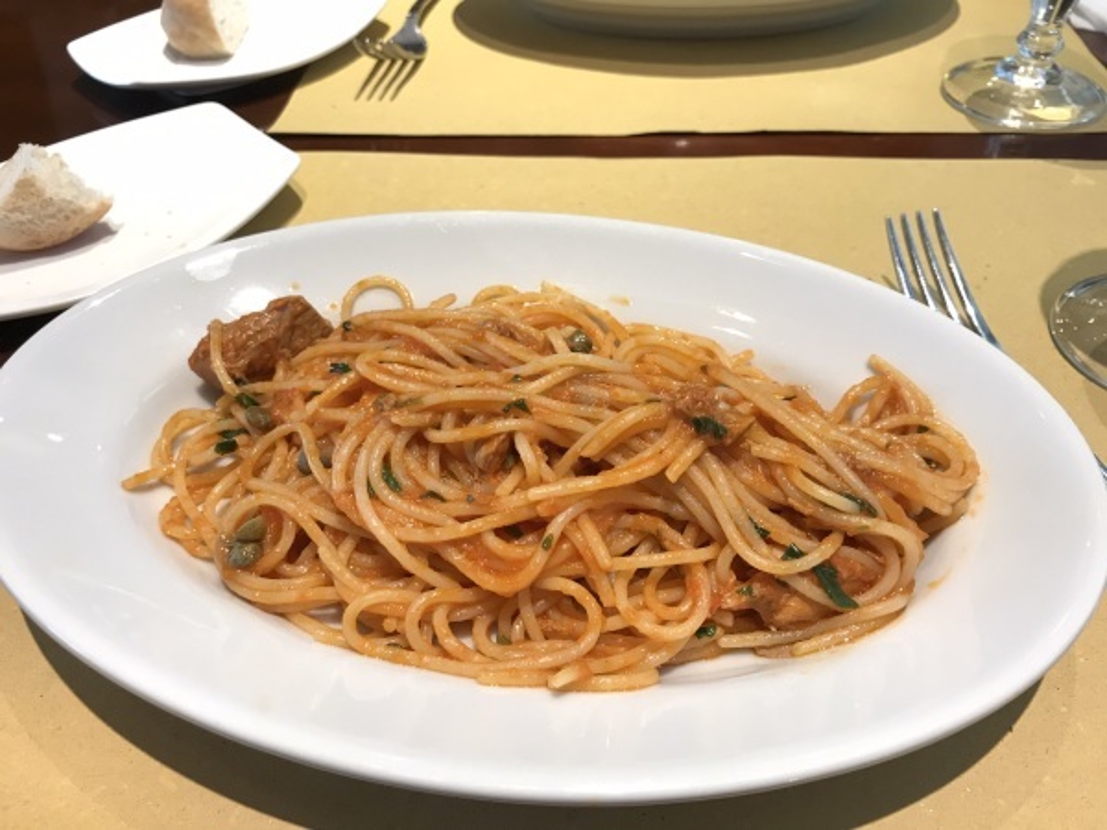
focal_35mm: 28
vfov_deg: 49.7
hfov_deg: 63.4
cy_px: 415
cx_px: 554
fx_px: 895
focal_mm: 3.99
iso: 32
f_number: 1.8
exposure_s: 1/33
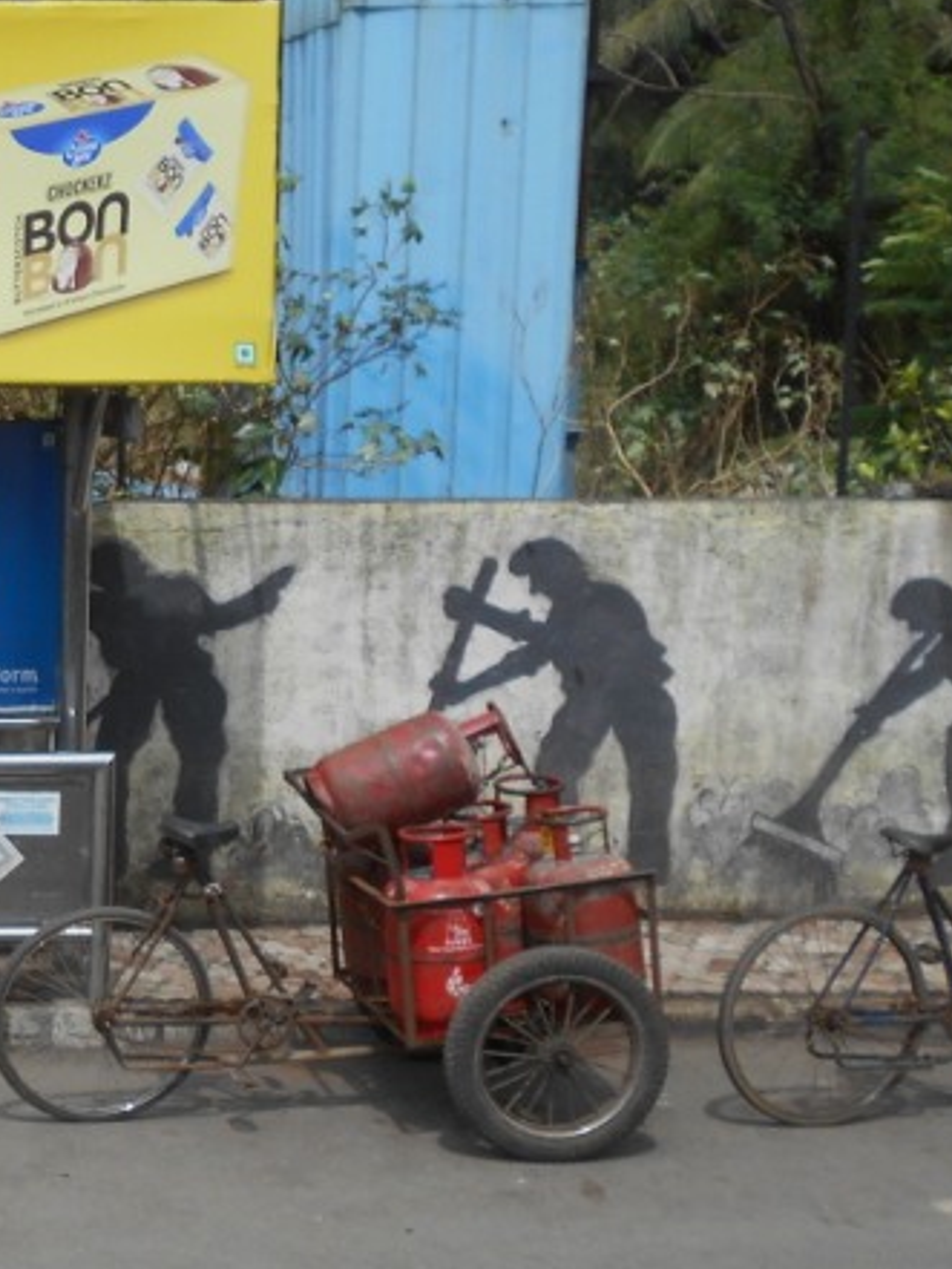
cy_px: 630
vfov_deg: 24.7
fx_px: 2895
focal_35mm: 79
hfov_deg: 16.9
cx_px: -483
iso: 80
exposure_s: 1/800
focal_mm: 5.8
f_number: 3.6
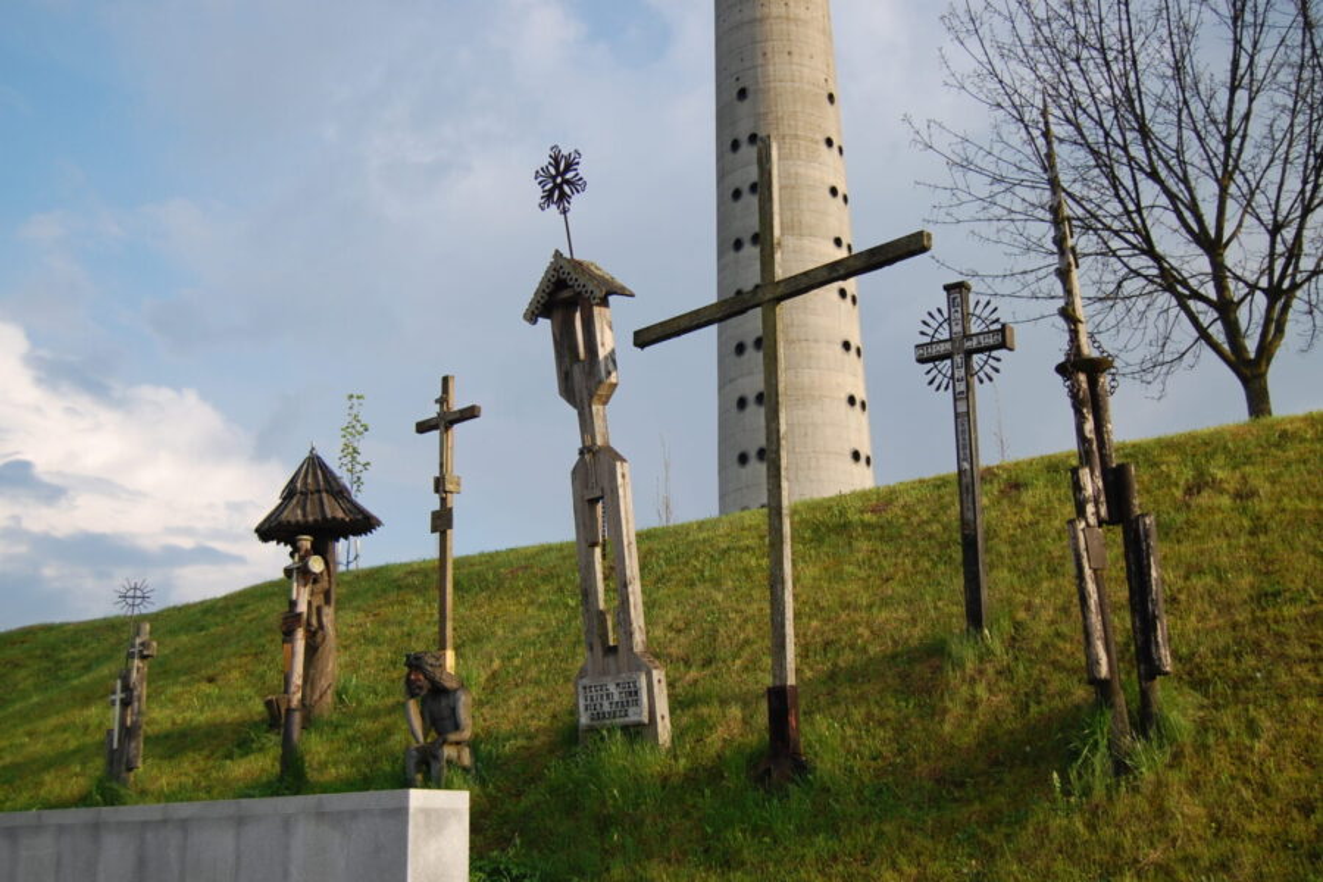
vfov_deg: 34.2
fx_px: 1433
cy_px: 441
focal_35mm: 39
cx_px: 662
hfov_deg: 49.6
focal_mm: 26
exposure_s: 1/800
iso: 200
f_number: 4.5
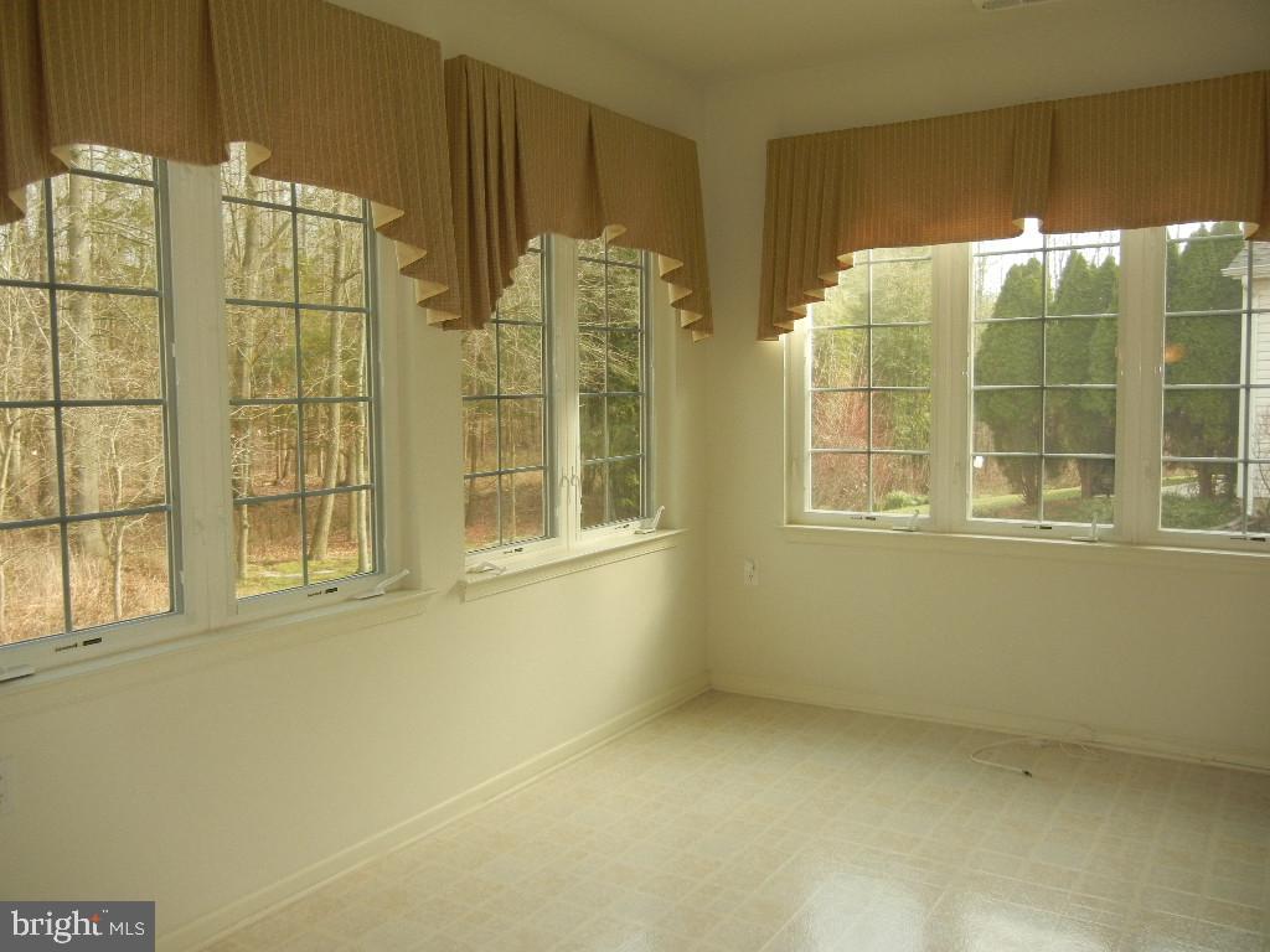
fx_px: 1101
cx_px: 635
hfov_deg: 60.0
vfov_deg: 46.8
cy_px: 476
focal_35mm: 30
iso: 160
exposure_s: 1/49
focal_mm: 5.4
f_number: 3.5
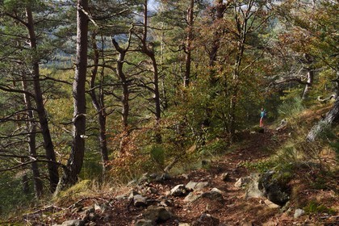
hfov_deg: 53.1
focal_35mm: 36
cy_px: 113
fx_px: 339
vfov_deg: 36.9
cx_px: 170
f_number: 22
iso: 800
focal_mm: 36
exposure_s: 1/100
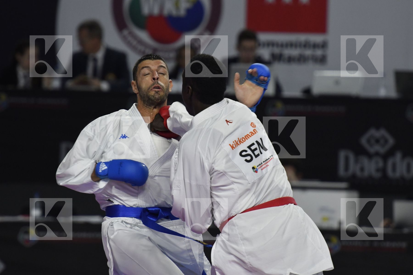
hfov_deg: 4.9
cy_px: 138
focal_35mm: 420
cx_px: 206
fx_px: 4815
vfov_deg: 3.3
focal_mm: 280
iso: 1250
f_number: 4
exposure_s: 1/800
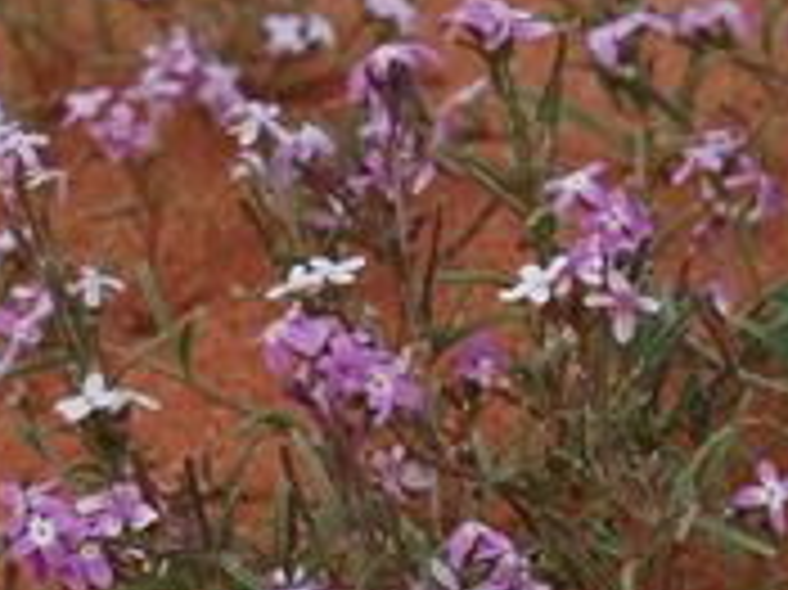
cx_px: 617
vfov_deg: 3.6
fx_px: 9463
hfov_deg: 4.8
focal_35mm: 416
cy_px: 444
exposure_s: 1/200
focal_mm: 70
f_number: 4.5
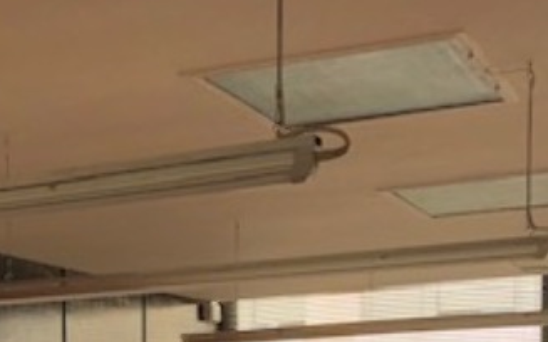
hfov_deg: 22.0
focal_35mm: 93
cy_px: 615
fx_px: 1388
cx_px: 106
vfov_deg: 12.8
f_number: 1.8
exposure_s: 1/120
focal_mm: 3.99
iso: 40
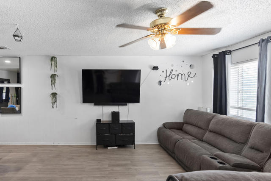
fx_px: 120
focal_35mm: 16
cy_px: 90
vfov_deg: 73.8
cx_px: 136
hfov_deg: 96.7
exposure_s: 1/50
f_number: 2.8
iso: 1600
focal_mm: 16
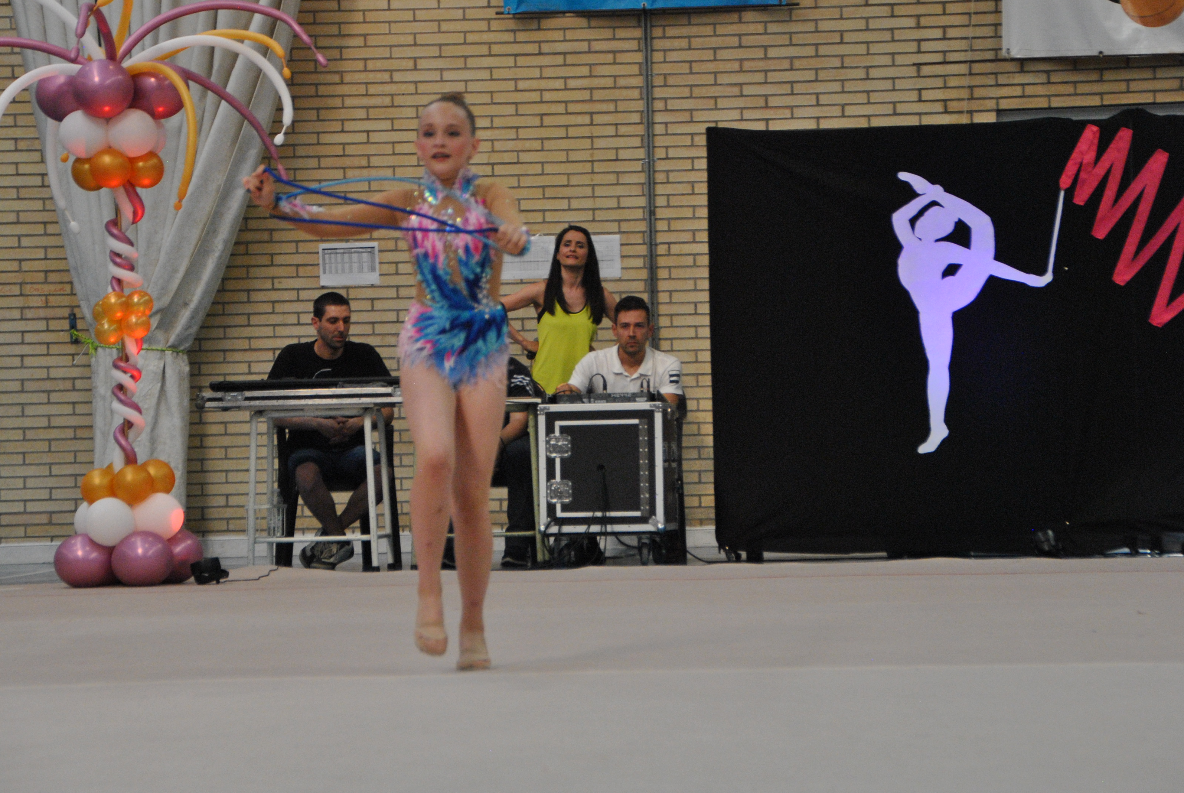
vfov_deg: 10.1
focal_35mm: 137
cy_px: 325
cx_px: 587
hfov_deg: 15.0
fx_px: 4498
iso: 800
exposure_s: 1/320
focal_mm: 75
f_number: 5.3
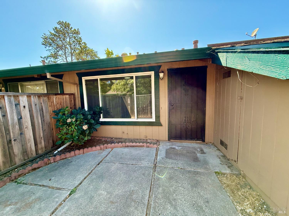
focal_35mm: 14
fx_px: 117
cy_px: 108
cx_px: 144
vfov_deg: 85.7
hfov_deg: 102.1
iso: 64
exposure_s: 1/290
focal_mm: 2.22
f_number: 2.2
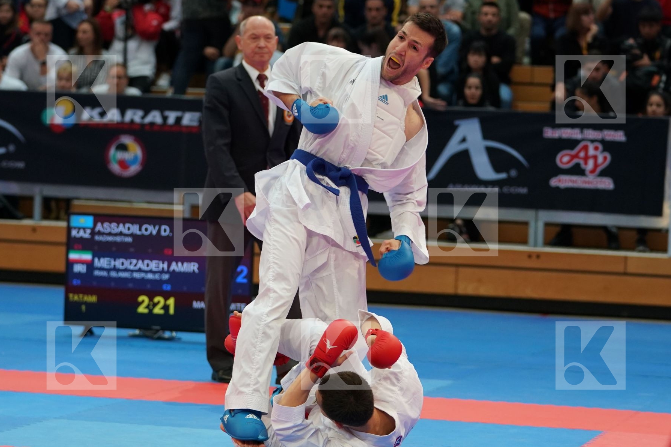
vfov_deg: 9.9
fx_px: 2590
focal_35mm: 139
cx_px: 336
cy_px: 222
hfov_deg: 14.8
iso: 1600
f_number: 2.8
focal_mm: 92
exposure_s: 1/1000
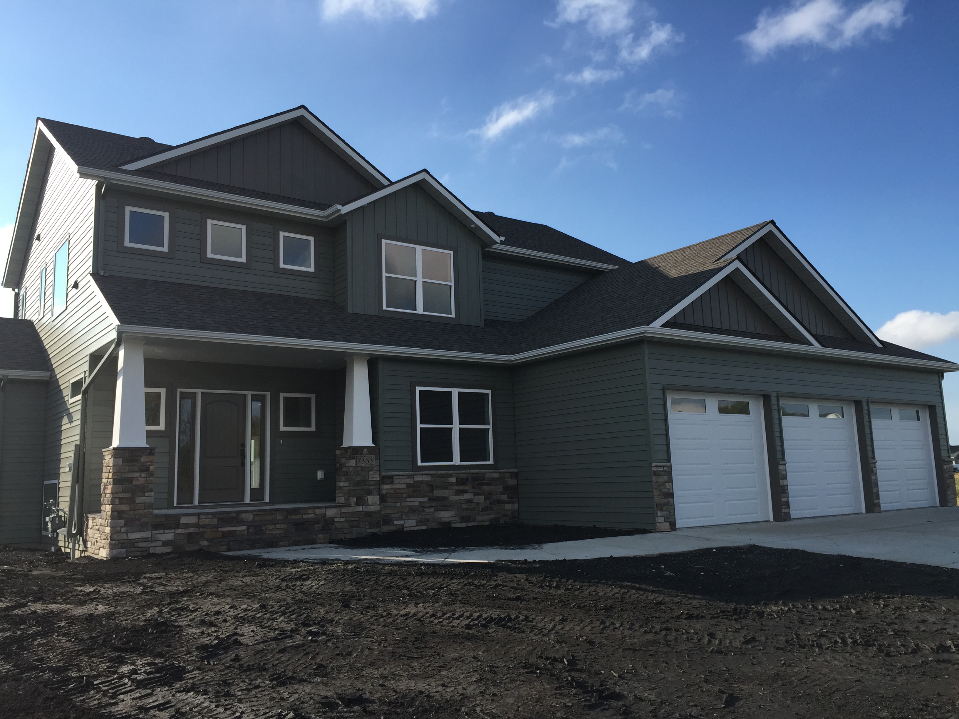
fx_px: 803
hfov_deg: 61.7
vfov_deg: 48.2
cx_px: 480
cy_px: 360
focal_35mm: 29
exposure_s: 1/1464
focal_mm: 4.15
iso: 32
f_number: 2.2
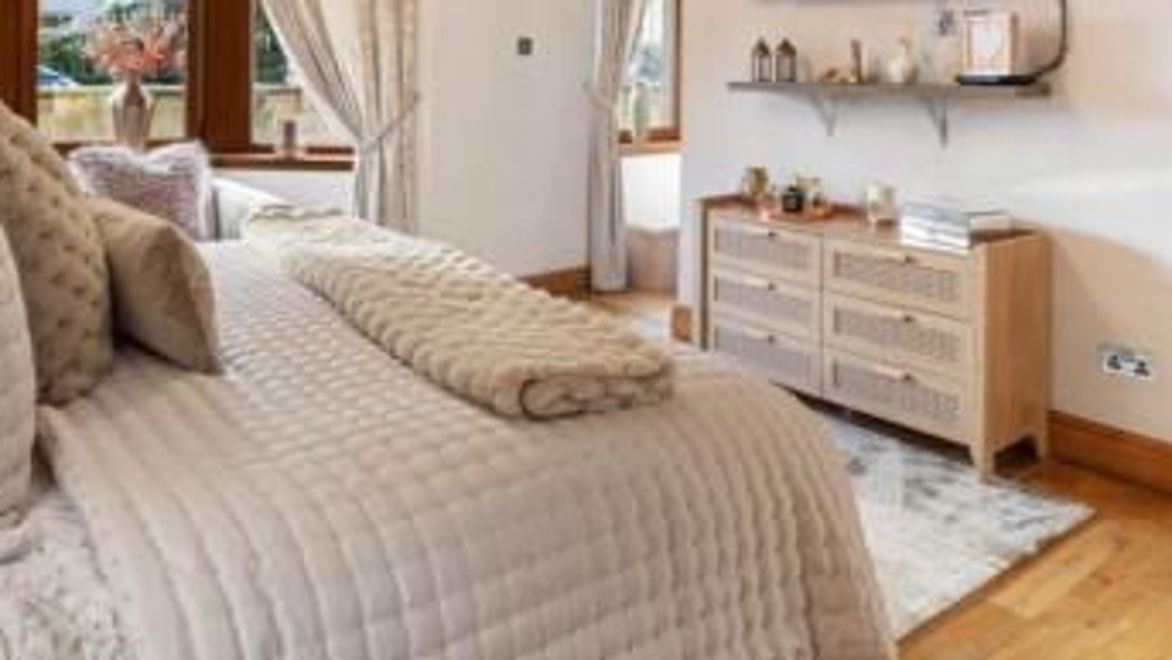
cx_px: 494
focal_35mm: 28
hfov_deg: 67.5
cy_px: 118
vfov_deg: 39.6
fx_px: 870
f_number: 8
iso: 640
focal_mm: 14
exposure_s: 1/6
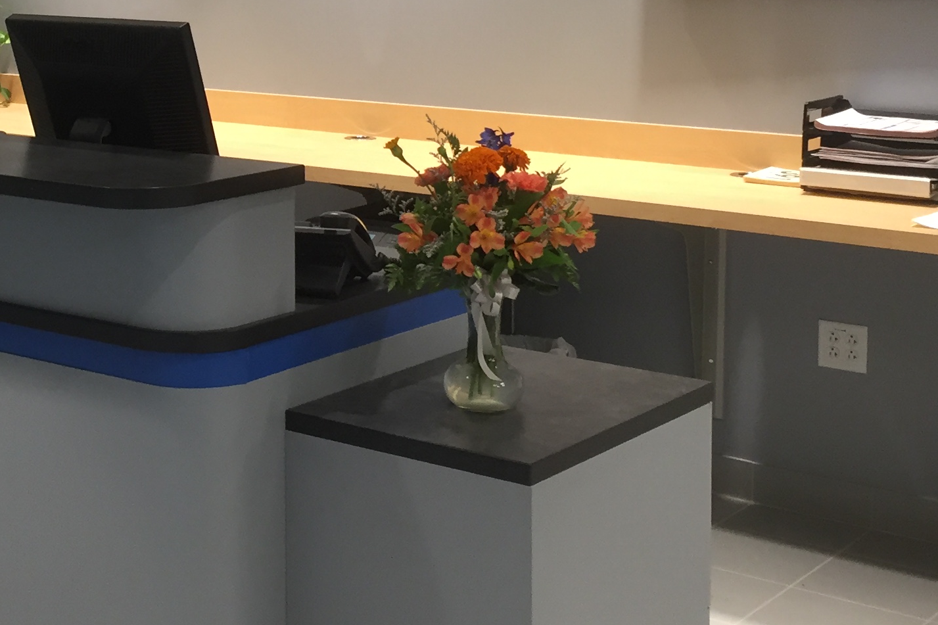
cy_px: 97
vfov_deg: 19.5
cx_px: 157
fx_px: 1797
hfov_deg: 28.5
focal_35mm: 69
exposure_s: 1/30
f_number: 2.2
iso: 64
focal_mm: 4.15
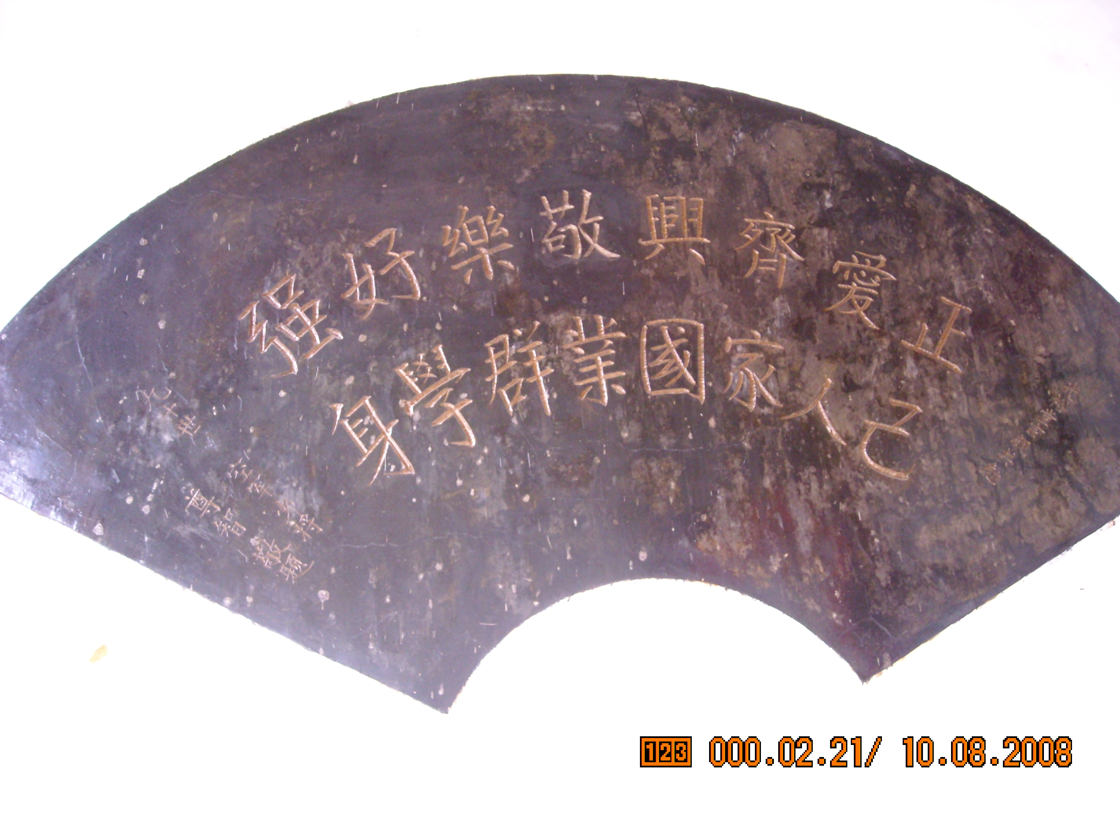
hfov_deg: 52.6
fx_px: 1132
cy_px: 420
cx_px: 560
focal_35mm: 35
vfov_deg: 40.7
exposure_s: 1/52
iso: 400
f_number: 2.8
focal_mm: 5.7
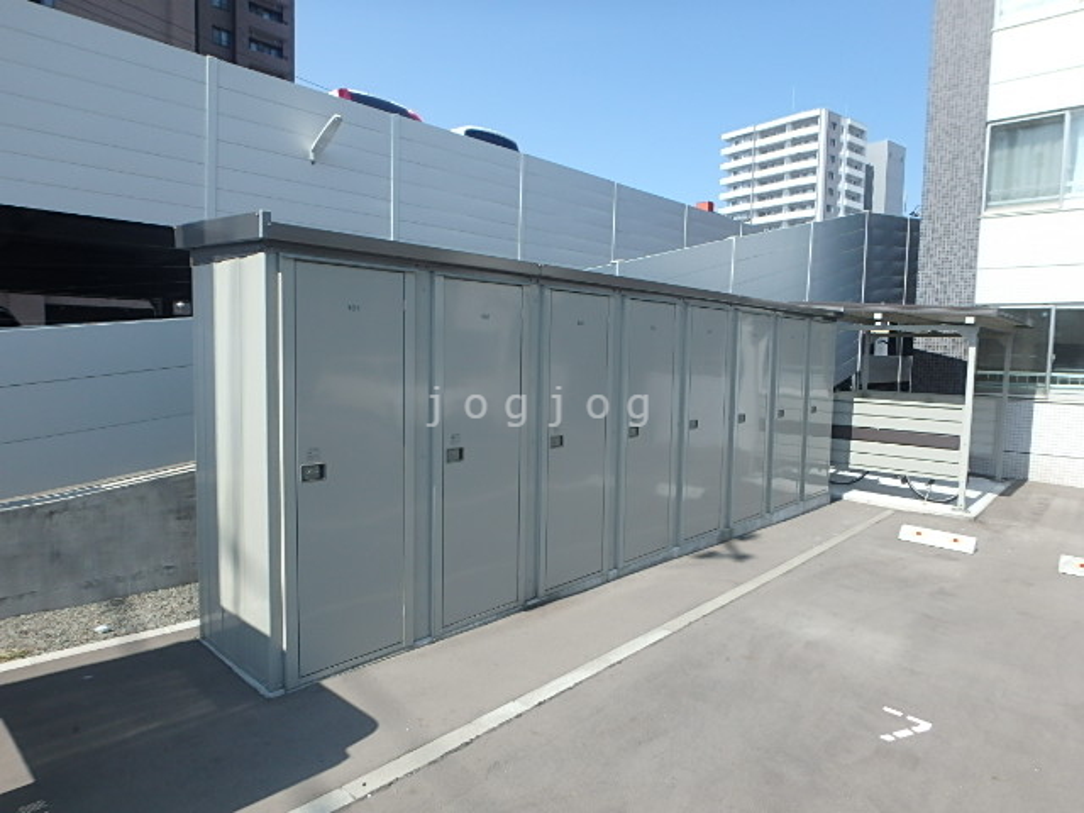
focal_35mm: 21
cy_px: 406
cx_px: 542
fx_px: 658
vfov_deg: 63.4
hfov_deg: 79.0
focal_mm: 3.7
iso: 125
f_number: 3.5
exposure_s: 1/800
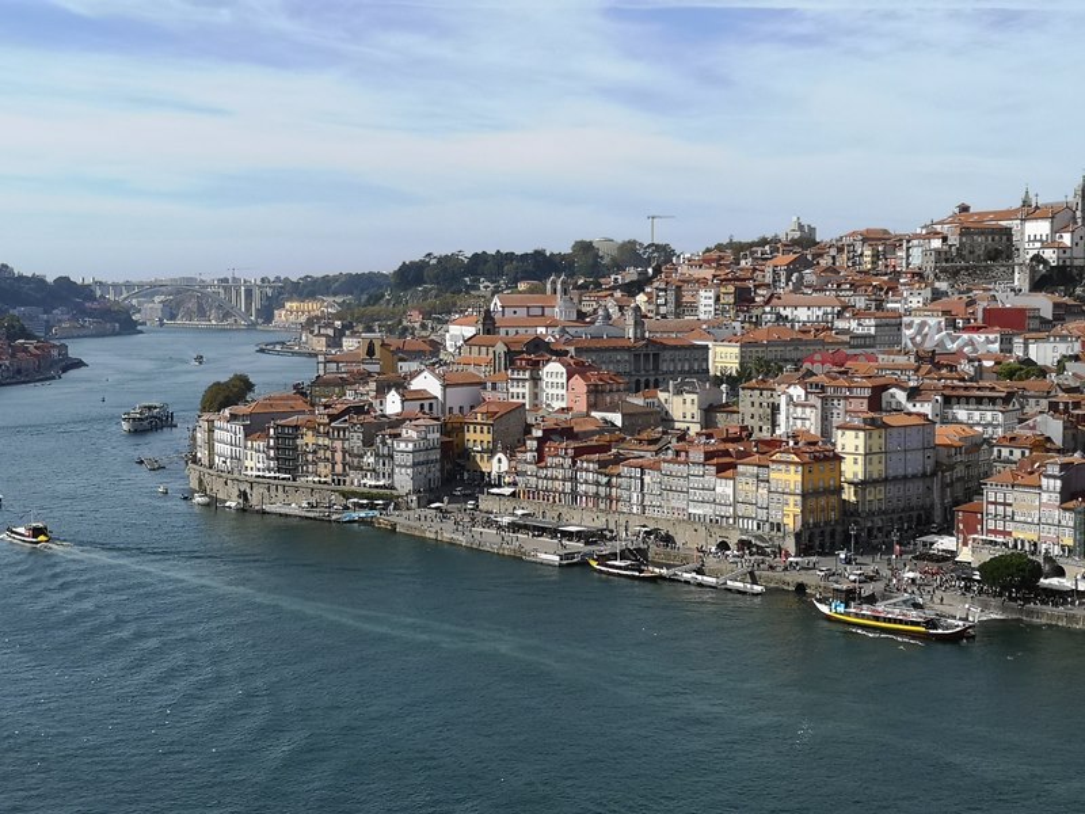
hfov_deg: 33.8
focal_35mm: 57
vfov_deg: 25.7
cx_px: 542
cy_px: 407
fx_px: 1787
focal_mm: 3.95
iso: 50
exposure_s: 1/2273
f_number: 1.8
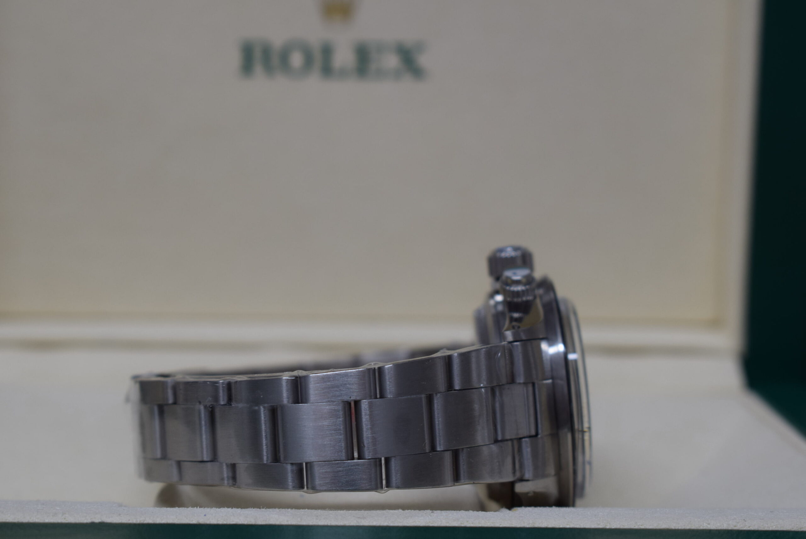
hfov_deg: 24.6
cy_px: 270
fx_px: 1848
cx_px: 403
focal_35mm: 82
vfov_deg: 16.6
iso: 400
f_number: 7.1
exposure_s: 1/40
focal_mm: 55
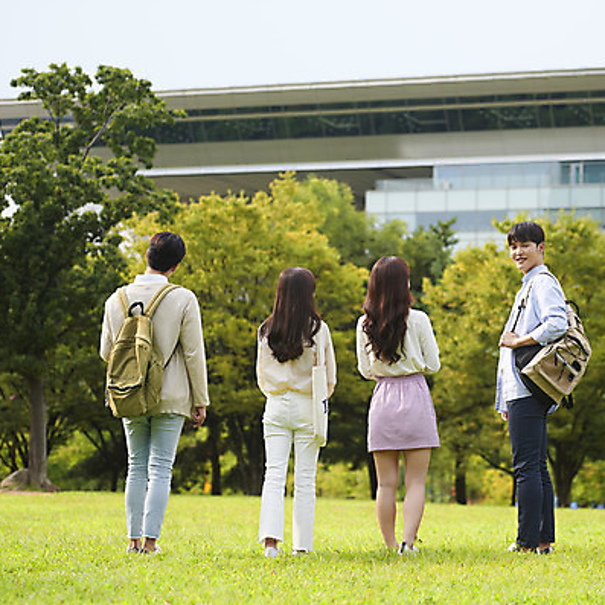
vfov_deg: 17.4
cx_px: 351
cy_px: 302
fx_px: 1977
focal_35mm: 100
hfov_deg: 17.4
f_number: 2.8
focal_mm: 78
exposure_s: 1/1600
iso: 320
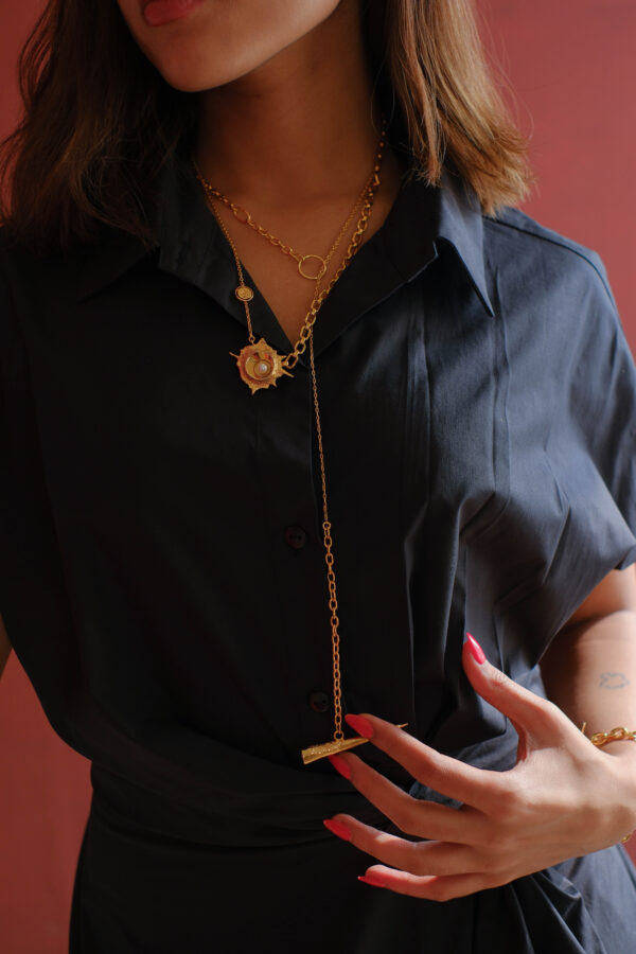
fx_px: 1404
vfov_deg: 37.5
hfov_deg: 25.5
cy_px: 477
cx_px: 318
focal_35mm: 53
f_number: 2.8
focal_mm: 35
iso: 250
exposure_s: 1/250
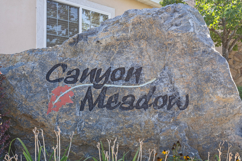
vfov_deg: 37.9
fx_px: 235
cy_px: 80
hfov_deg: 54.4
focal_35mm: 35
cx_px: 121
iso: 320
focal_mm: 35
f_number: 9
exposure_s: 1/125
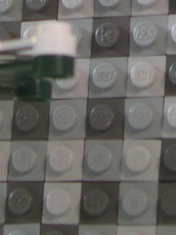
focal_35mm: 215
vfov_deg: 8.8
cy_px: -203
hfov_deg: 6.9
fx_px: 1459
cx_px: 152
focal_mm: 8
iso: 100
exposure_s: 1/11
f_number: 2.8
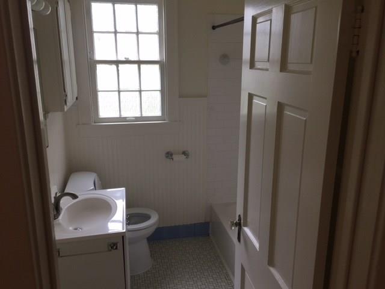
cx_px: 192
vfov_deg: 48.2
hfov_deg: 61.7
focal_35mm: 29
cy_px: 144
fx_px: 323
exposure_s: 1/30
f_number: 2.2
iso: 32
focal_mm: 4.15
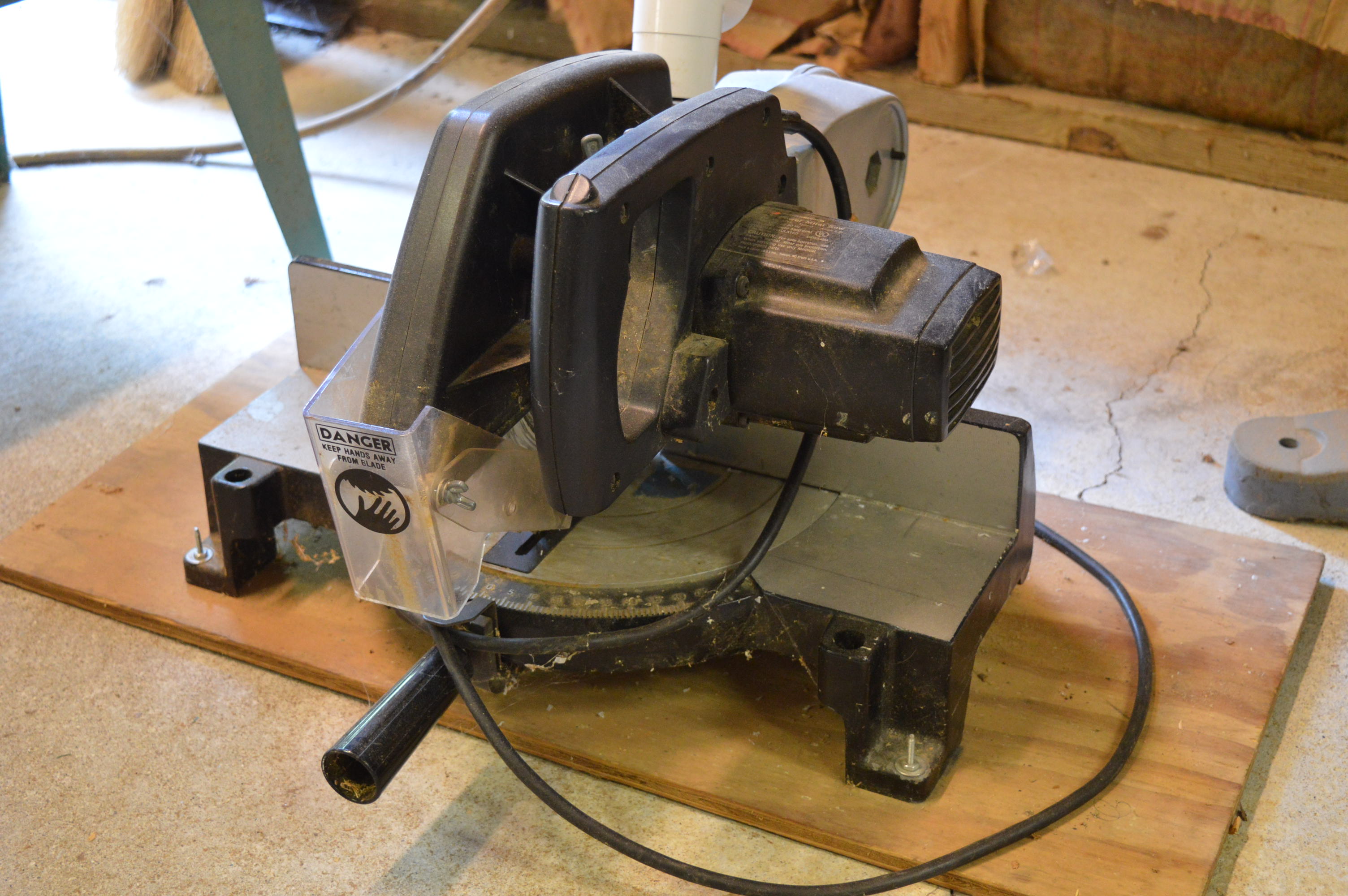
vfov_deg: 26.4
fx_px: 1908
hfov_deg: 38.9
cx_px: 674
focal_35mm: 51
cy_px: 448
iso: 1600
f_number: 5
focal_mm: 34
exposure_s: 1/30
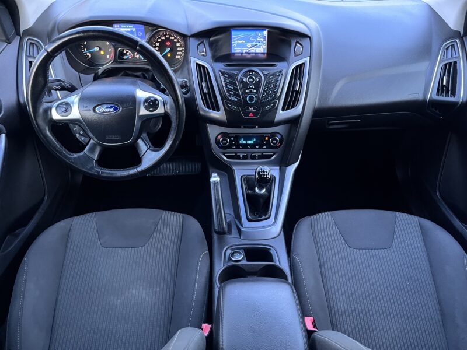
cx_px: 234
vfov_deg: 53.1
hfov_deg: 67.3
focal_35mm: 26
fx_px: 351
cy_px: 175
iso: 640
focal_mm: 5.1
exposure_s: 1/32
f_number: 1.6
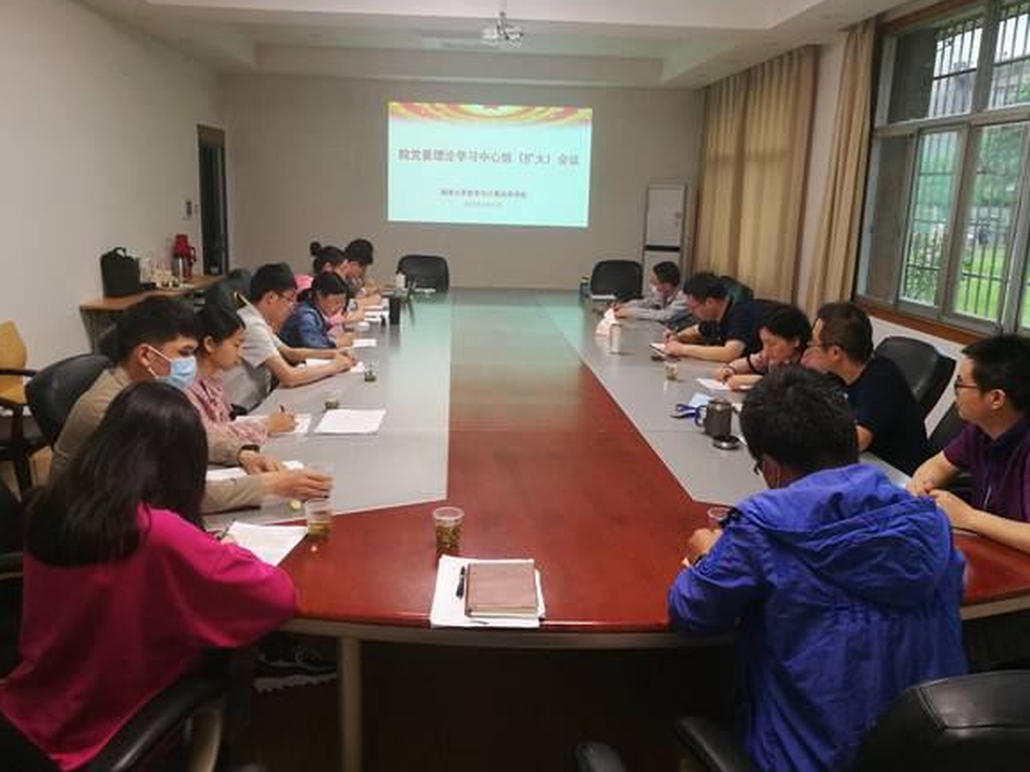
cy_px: 377
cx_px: 500
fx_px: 833
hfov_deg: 63.4
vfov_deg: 49.7
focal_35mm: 28
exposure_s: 1/50
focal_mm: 4.5
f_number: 2.2
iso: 200
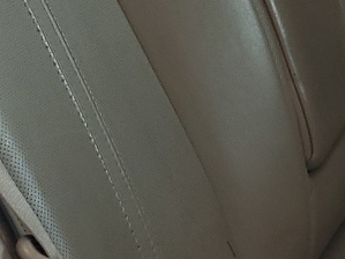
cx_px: 713
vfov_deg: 10.6
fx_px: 1385
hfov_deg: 12.4
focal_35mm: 139
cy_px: 194
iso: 57
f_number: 1.5
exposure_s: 1/120
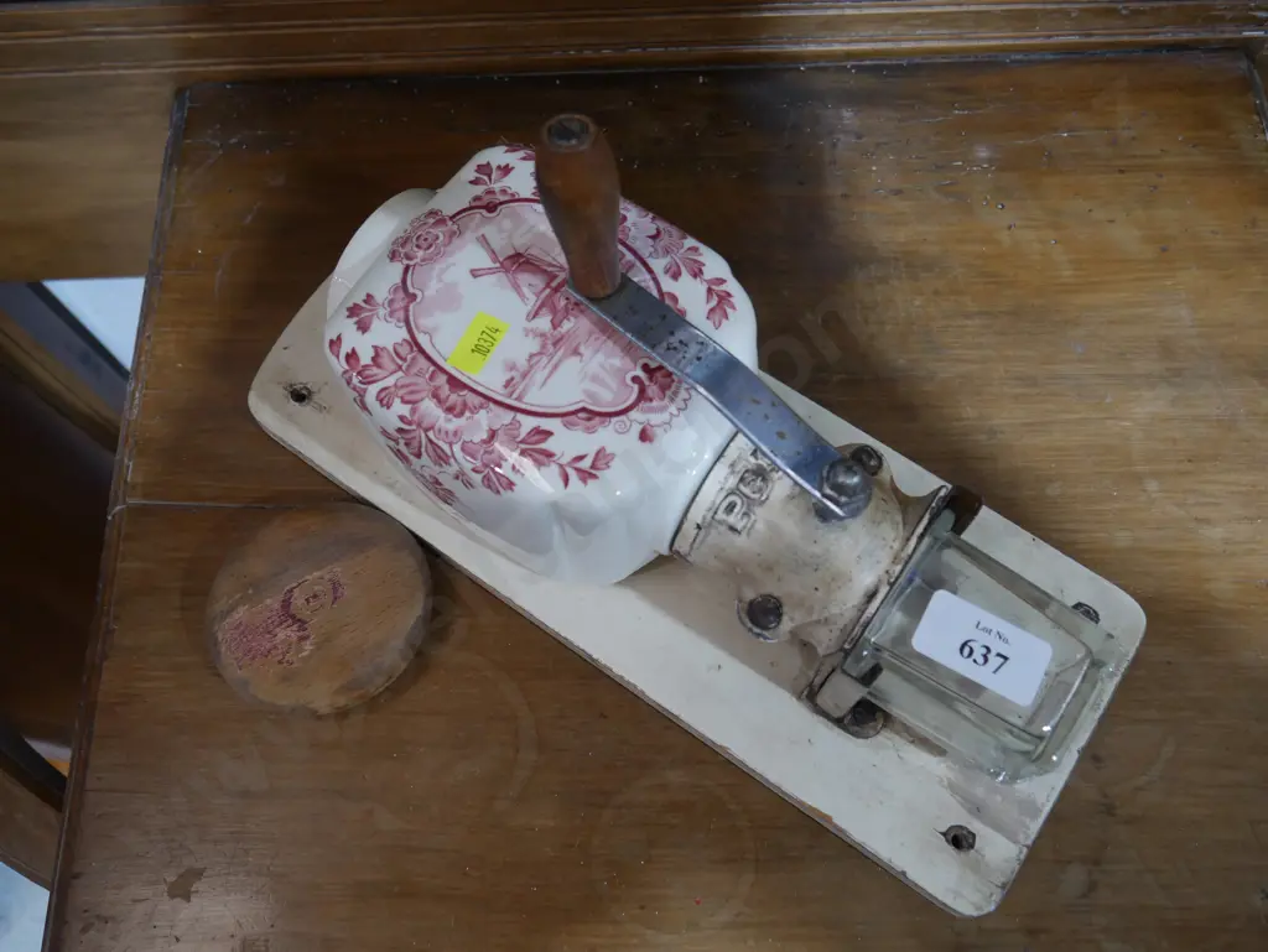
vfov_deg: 49.8
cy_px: 476
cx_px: 634
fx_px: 1026
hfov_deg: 63.4
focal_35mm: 28
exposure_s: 1/60
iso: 500
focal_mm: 14
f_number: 4
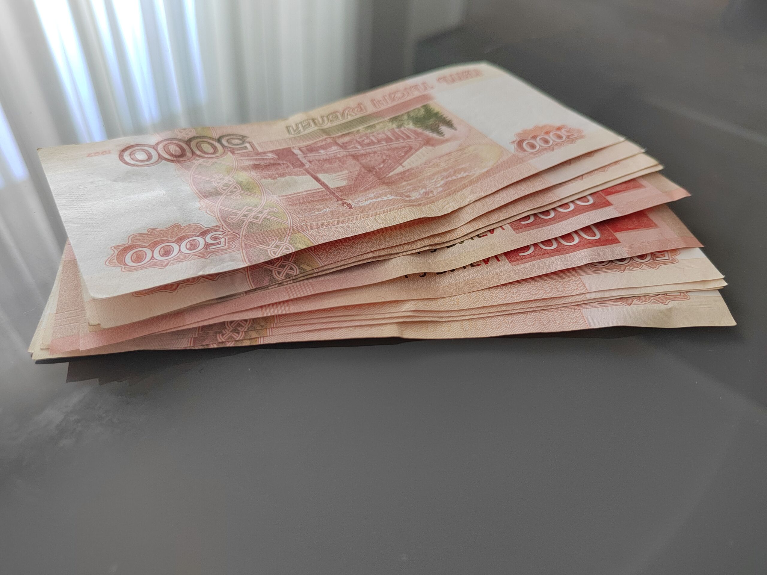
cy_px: 288
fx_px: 510
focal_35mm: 23
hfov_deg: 73.9
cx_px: 384
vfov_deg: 58.9
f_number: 1.9
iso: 994
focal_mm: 5.52
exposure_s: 1/100
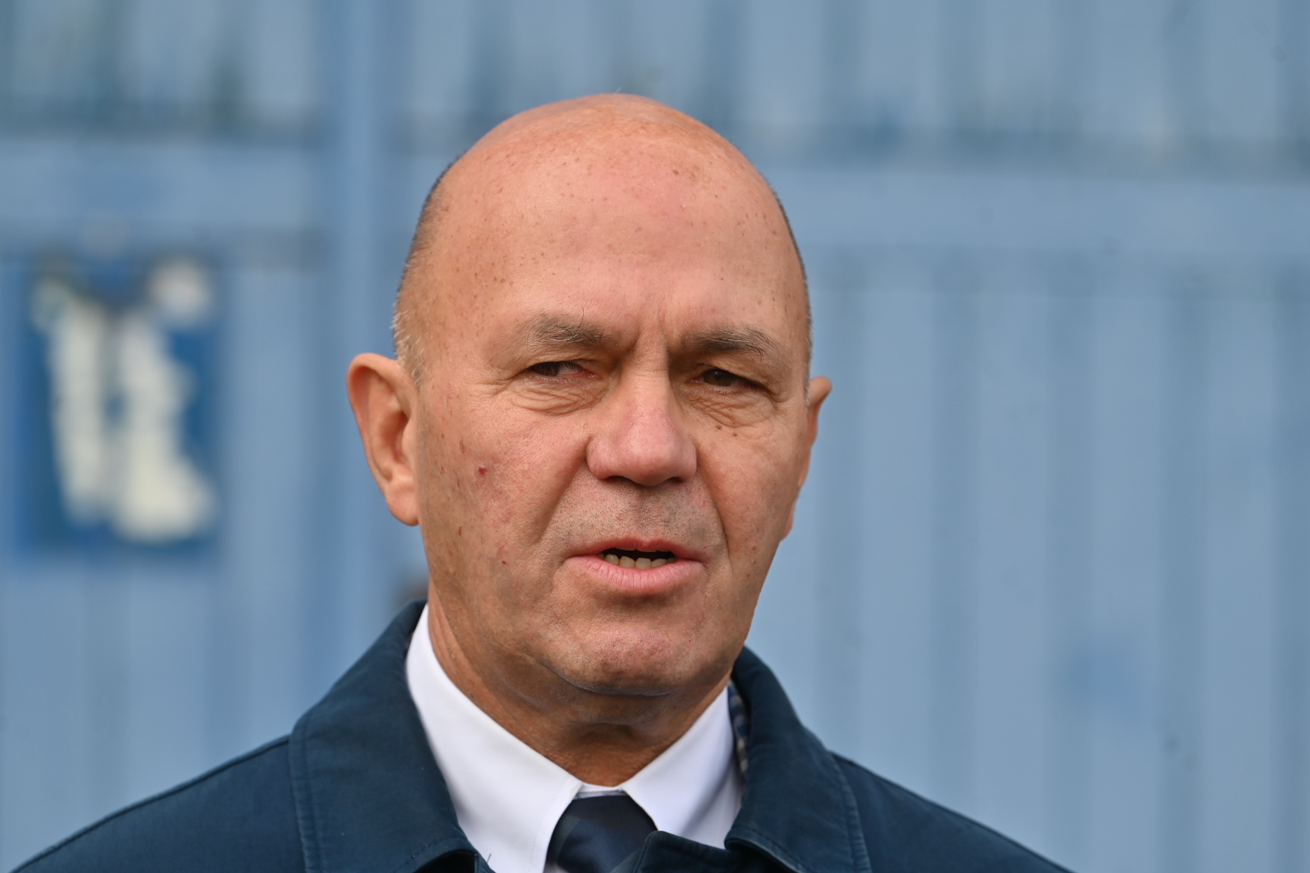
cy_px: 436
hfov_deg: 11.4
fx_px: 6549
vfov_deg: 7.6
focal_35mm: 180
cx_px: 655
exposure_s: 1/400
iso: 100
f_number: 5.6
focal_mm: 180
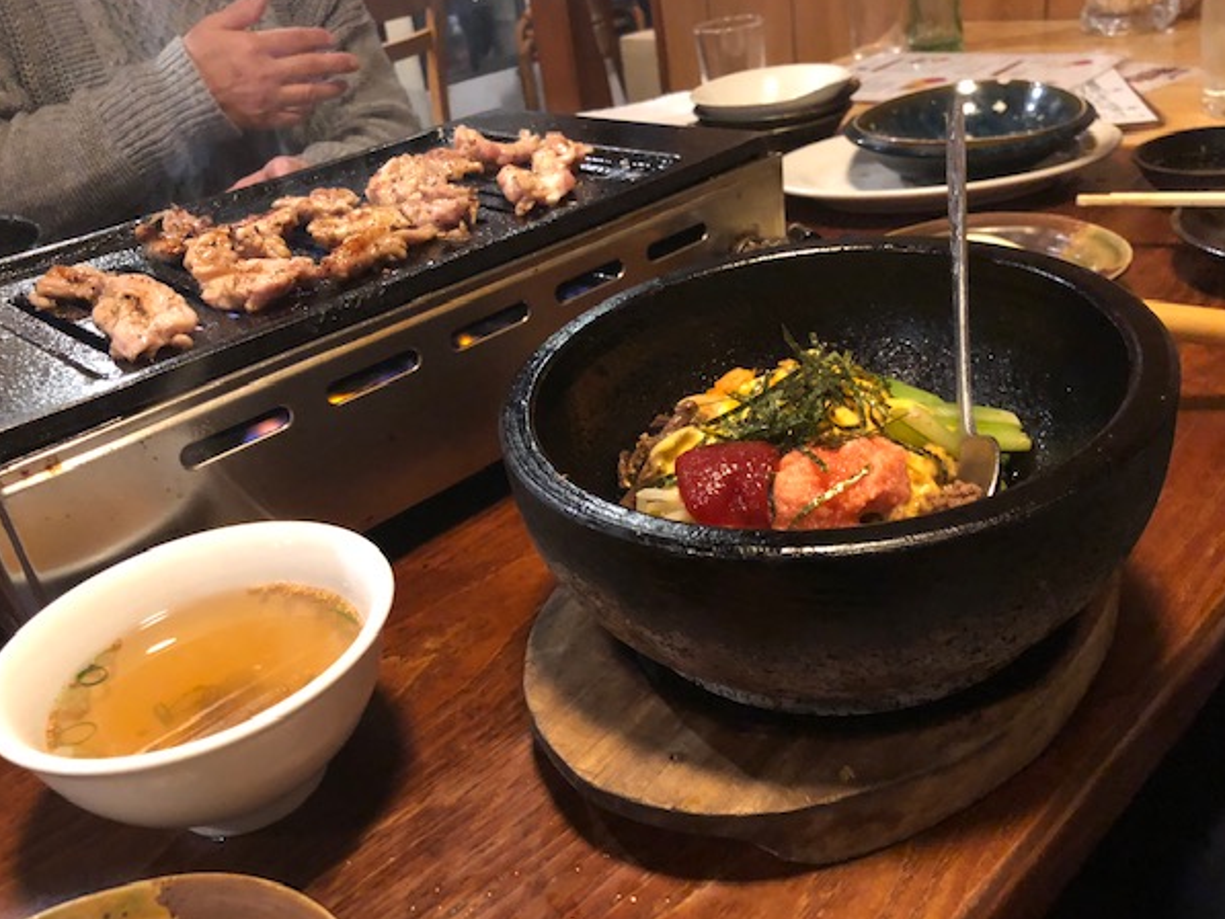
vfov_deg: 46.8
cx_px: 620
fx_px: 1062
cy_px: 464
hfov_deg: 60.0
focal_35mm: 30
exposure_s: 1/4
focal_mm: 4
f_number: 1.8
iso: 100
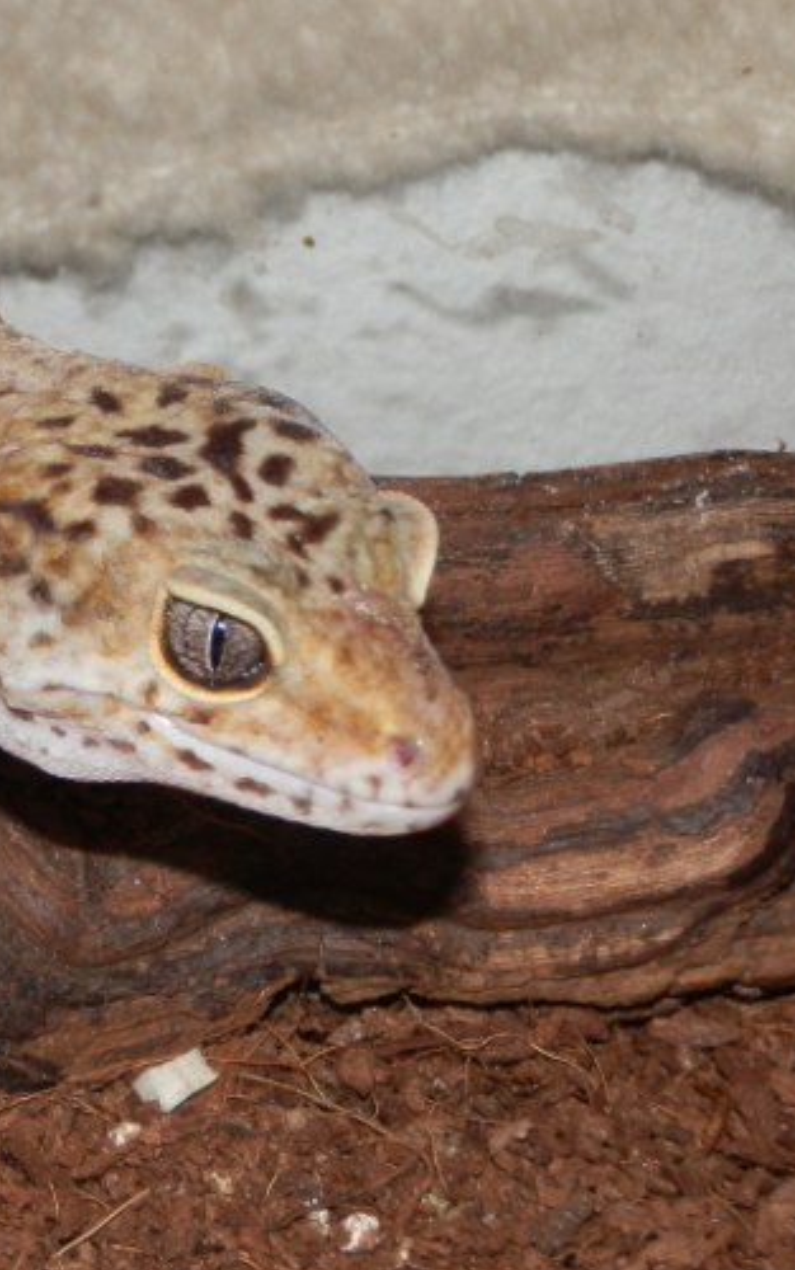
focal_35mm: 167
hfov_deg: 7.8
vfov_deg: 12.5
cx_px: -274
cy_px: 561
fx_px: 5783
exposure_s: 1/125
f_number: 11.7
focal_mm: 13.82
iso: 100
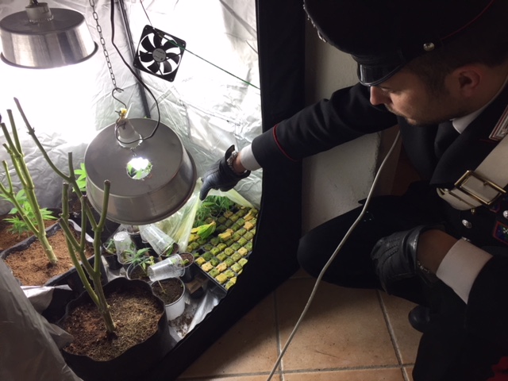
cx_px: 254
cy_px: 190
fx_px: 426
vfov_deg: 48.2
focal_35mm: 29
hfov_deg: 61.7
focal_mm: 4.15
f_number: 2.2
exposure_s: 1/100
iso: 50
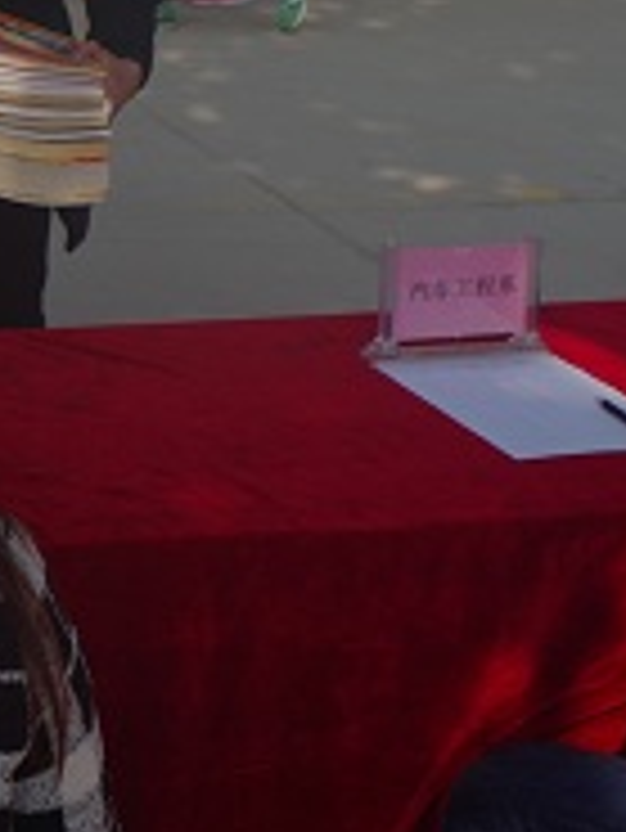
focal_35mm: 89
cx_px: -320
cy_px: 171
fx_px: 2144
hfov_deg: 15.3
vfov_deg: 21.7
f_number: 5
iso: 100
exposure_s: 1/320
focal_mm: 21.25
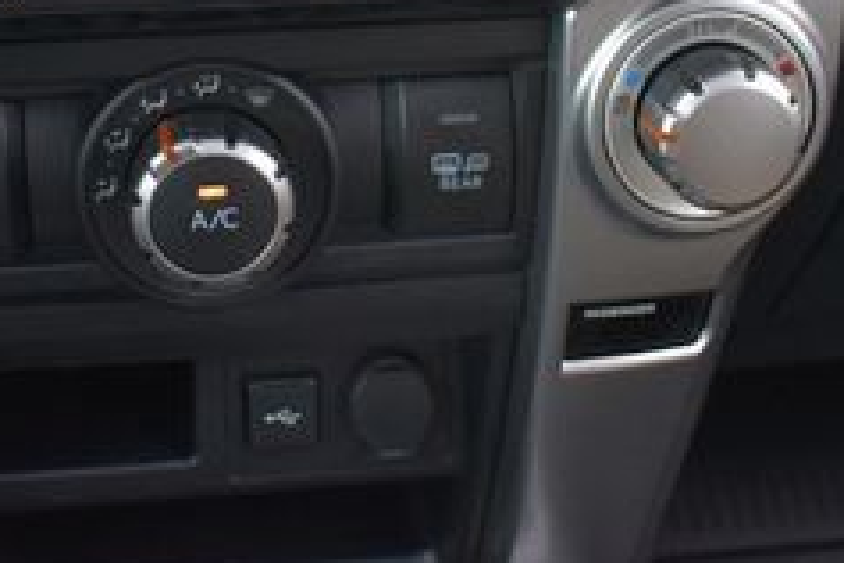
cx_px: 367
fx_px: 1711
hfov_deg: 27.7
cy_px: -137
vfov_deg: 17.7
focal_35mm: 73
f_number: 3.5
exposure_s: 1/250
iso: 640
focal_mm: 18
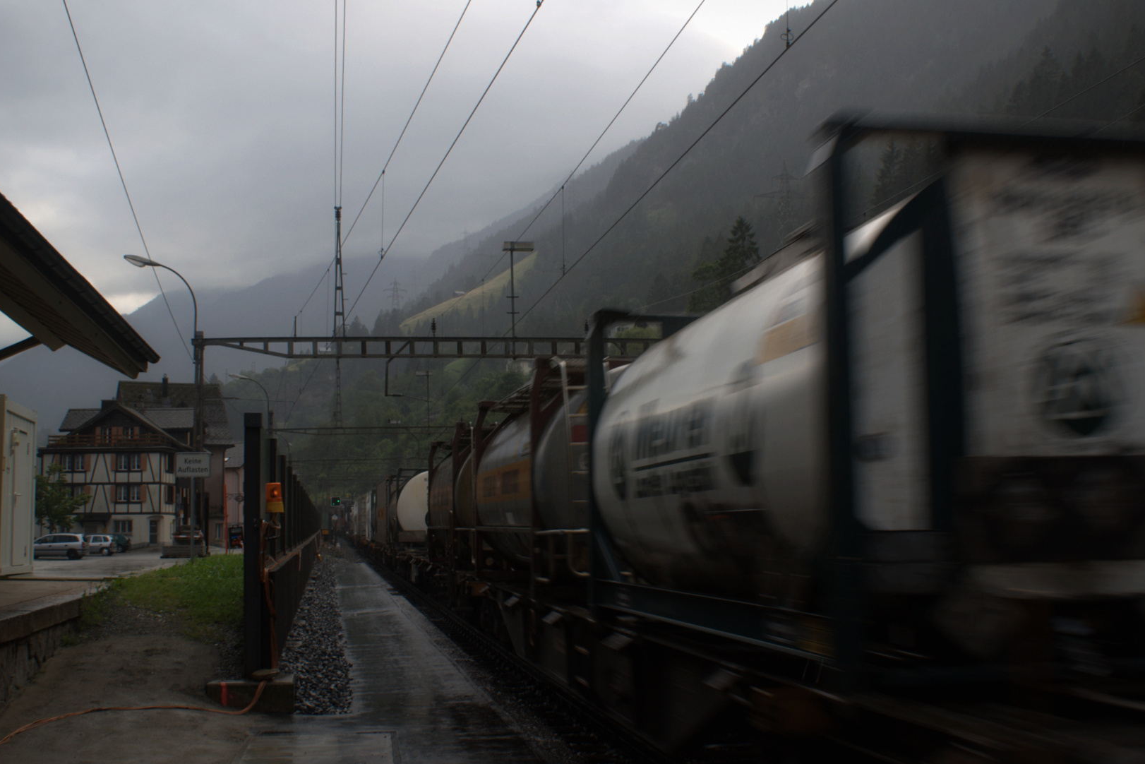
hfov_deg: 51.9
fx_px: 1177
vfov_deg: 36.0
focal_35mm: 37
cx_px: 574
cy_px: 375
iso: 100
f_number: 8
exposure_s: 1/60
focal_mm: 20
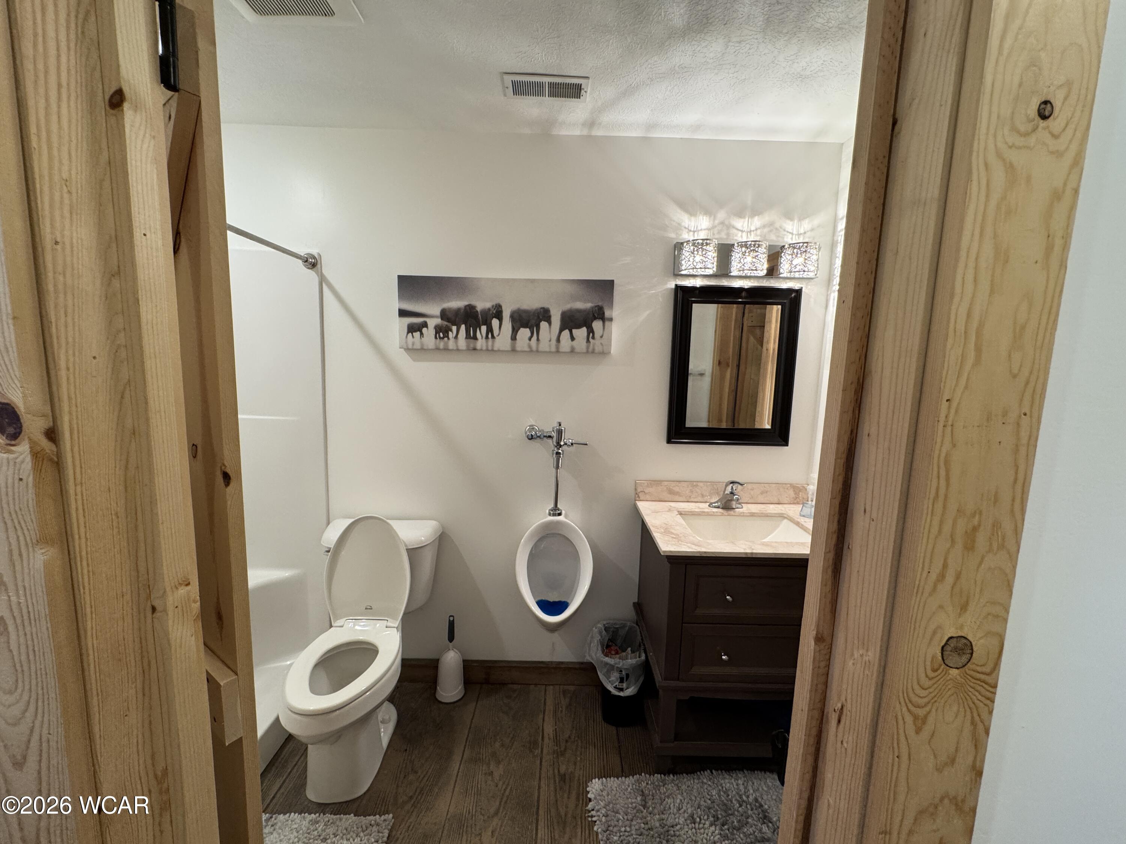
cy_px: 422
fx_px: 455
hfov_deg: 102.1
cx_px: 563
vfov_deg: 85.7
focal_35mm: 14
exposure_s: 1/120
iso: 250
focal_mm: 2.22
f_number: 2.2
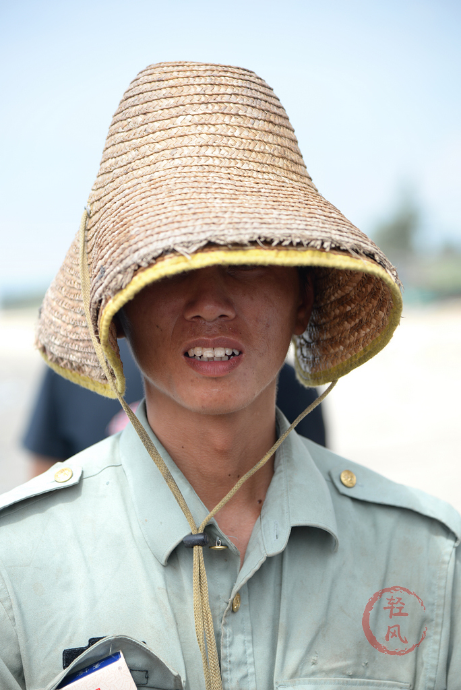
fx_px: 2302
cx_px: 230
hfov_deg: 11.4
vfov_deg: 17.1
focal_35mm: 120
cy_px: 345
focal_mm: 120
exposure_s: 1/400
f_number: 4
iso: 100
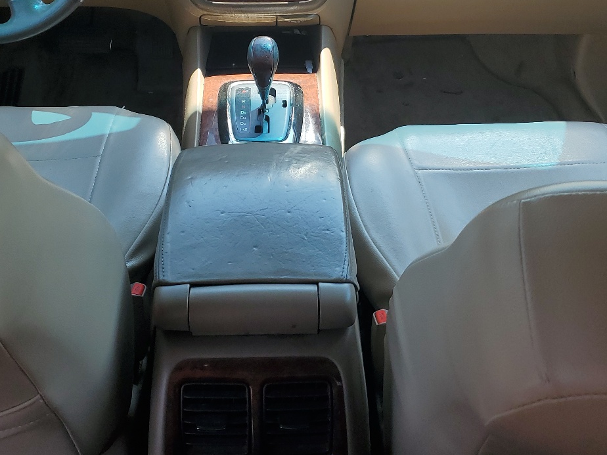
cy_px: 116
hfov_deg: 42.0
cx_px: 279
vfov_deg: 31.6
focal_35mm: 45
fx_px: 789
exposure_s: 1/526
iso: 50
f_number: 1.5
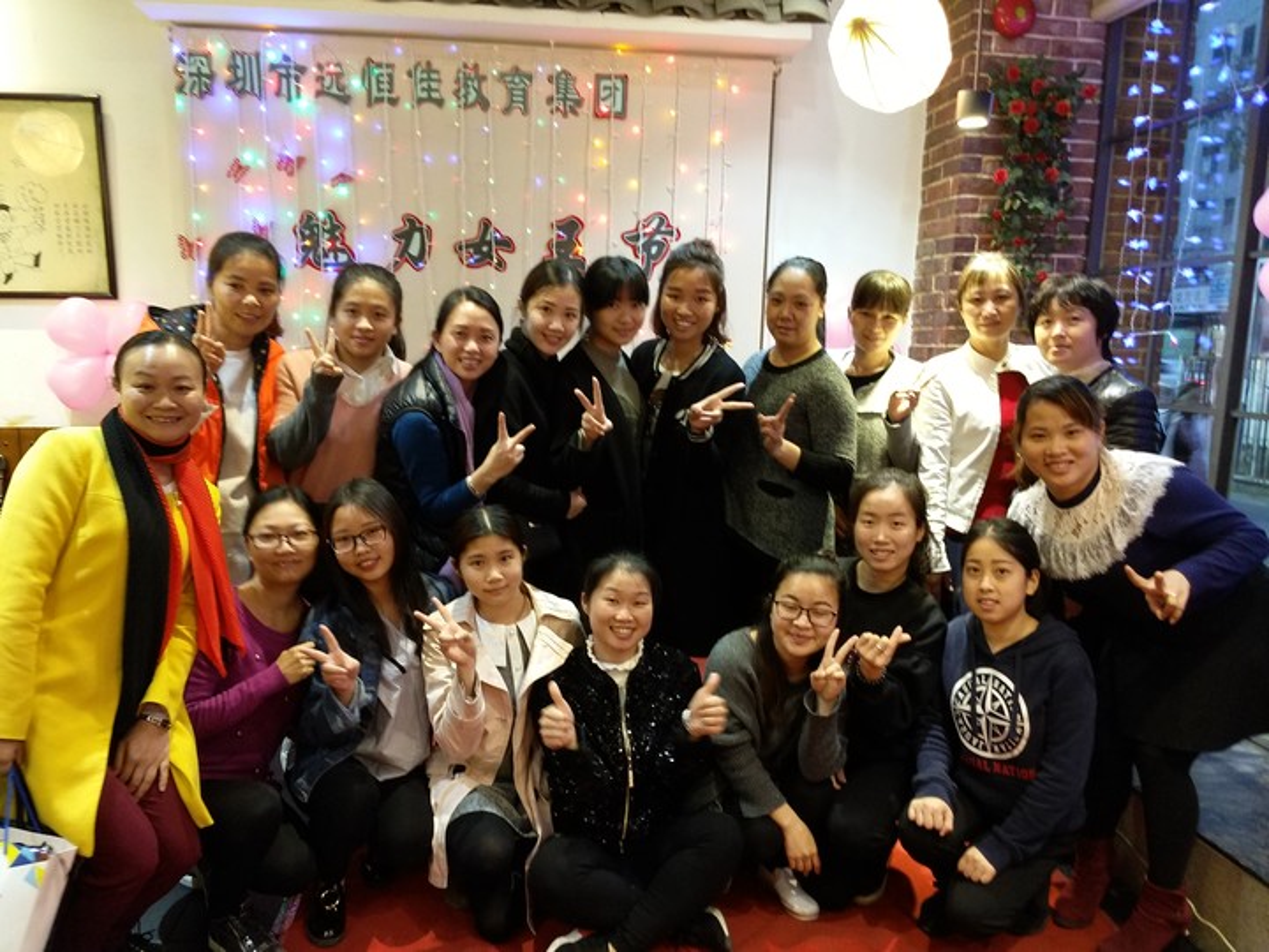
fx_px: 916
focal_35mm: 25
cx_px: 634
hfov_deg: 69.4
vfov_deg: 54.9
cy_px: 476
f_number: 1.7
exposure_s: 1/25
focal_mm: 4.32
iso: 199
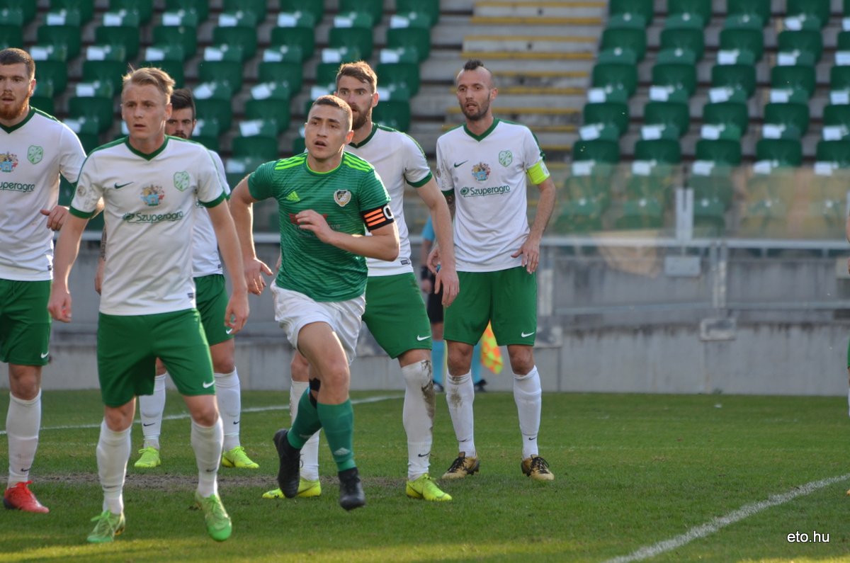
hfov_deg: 5.3
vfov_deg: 3.5
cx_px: 425
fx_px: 9190
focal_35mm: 390
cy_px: 282
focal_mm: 260
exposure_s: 1/500
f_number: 5.6
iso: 320
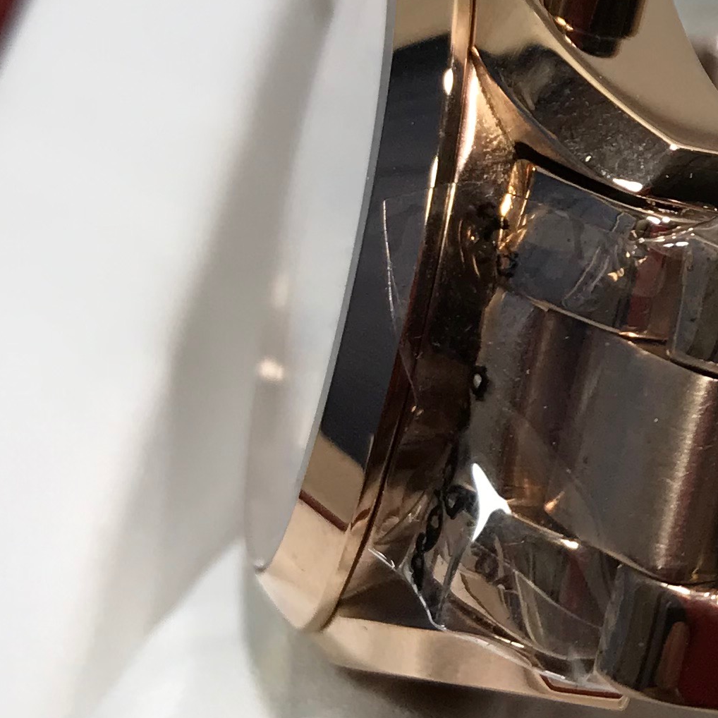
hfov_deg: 16.5
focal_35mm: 98
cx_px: 994
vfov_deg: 17.7
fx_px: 2300
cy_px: 275
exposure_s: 1/100
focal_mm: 3.99
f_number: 1.8
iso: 25
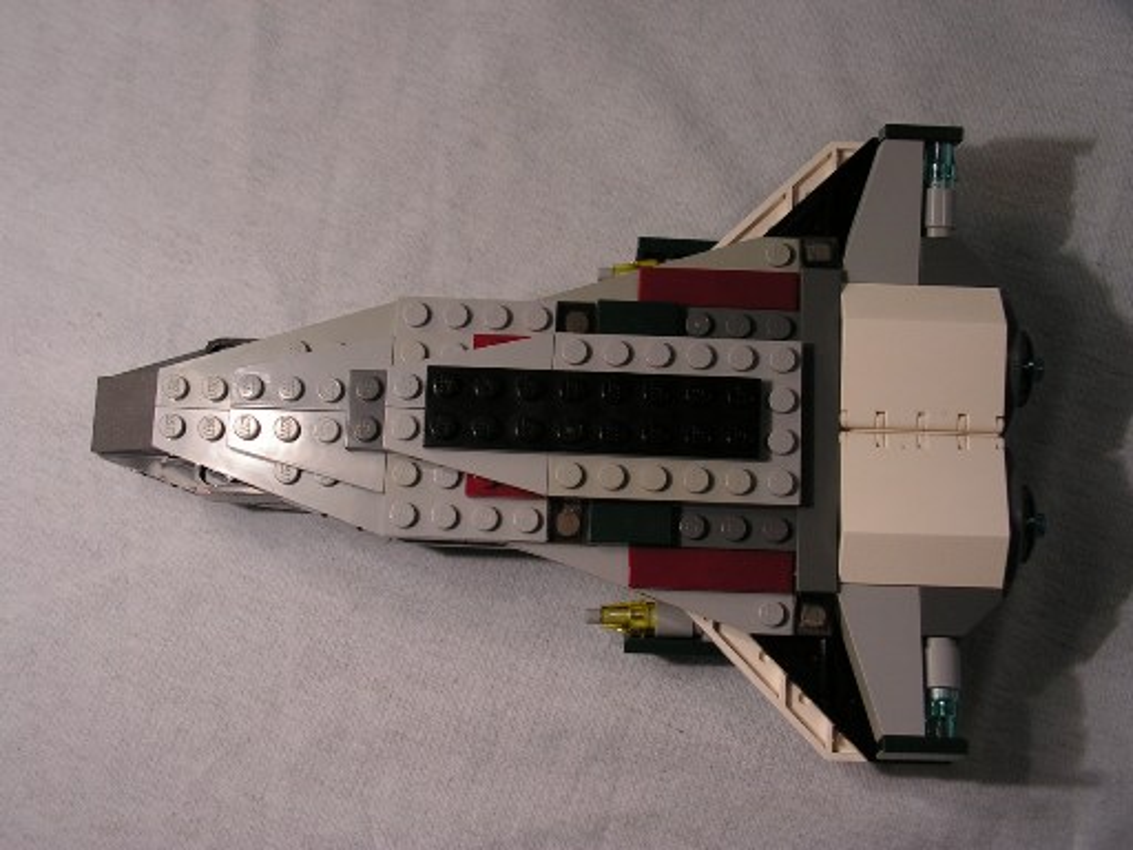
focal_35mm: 45
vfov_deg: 32.2
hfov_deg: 42.1
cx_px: 566
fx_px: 1473
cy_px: 425
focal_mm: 7.6
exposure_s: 1/60
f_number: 3.2
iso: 64
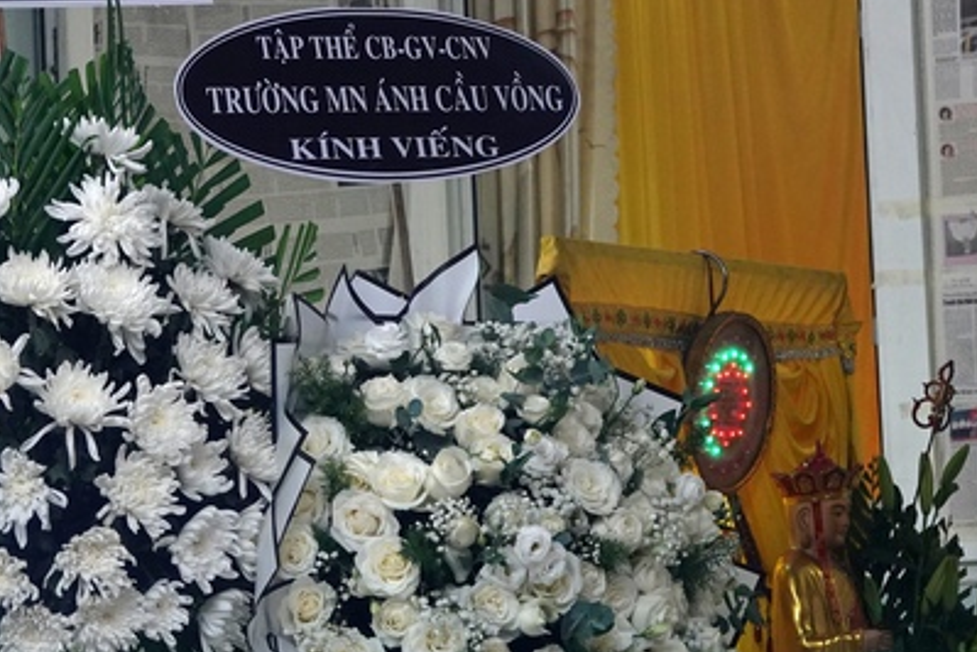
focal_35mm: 190
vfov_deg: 7.2
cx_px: 331
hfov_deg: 10.8
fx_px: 5156
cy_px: 299
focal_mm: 42.08
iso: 500
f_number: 4
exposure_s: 1/125
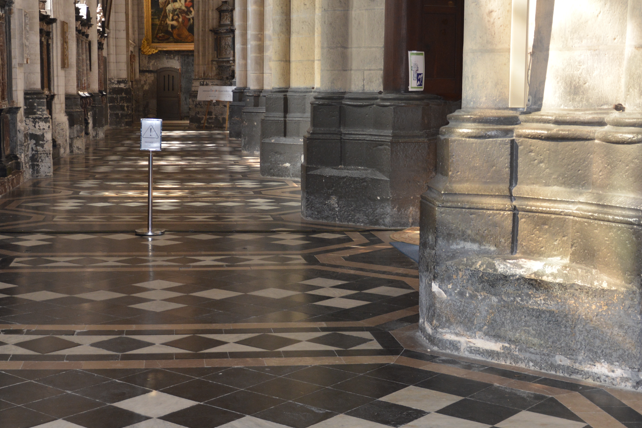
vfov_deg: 23.5
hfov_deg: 34.4
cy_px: 220
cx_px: 233
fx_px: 1030
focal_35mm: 58
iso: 400
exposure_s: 1/100
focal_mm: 25
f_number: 4
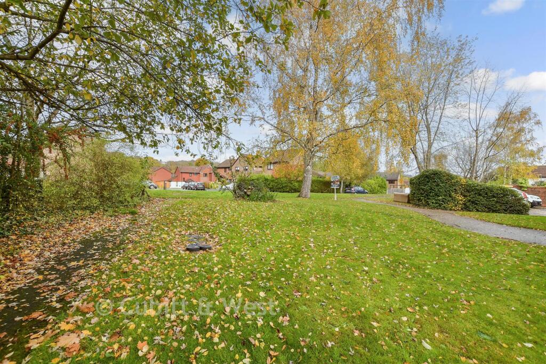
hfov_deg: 100.4
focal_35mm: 15
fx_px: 228
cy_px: 182
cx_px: 273
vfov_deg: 77.3
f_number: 8
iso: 160
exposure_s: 1/80
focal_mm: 10
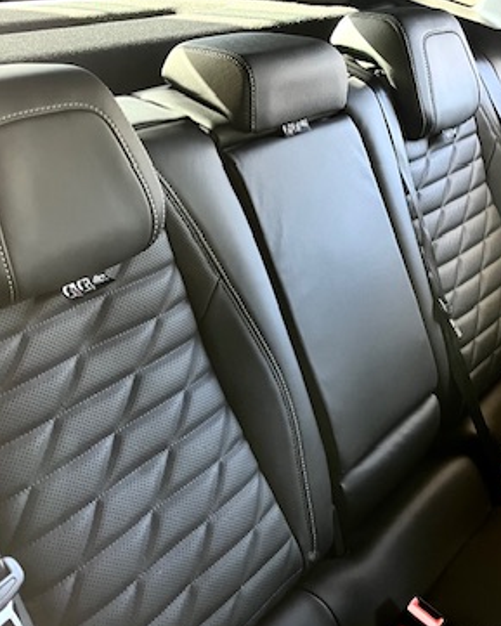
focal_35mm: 45
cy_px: 234
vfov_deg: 40.9
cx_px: 387
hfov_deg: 32.7
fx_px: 834
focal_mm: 5.1
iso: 200
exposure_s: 1/60
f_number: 1.6
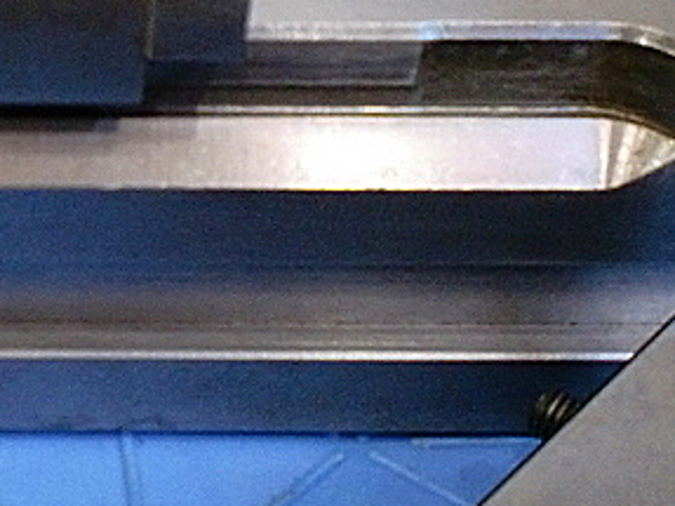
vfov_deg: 18.7
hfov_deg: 23.5
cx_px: -64
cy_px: 101
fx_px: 1520
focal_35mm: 78
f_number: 3.1
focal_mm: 6.3
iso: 500
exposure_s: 1/60
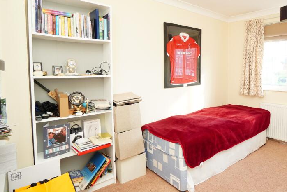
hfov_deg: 74.7
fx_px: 175
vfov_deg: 56.9
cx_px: 203
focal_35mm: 22
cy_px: 79
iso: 400
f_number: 4
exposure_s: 1/60
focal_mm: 10
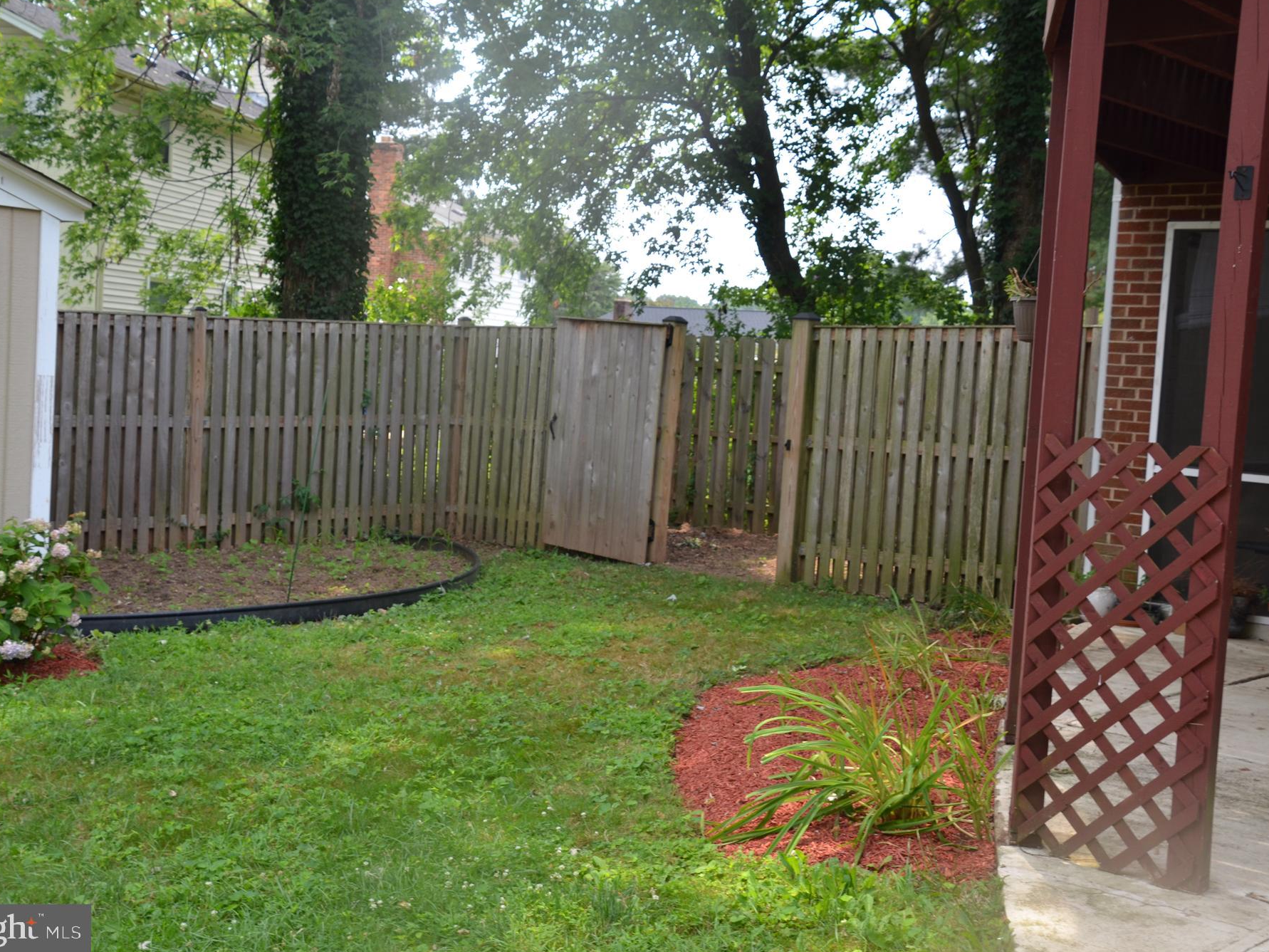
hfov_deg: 43.8
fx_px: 1577
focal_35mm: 43
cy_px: 473
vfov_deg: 33.6
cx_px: 664
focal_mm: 26
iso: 250
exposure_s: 1/125
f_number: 5.6
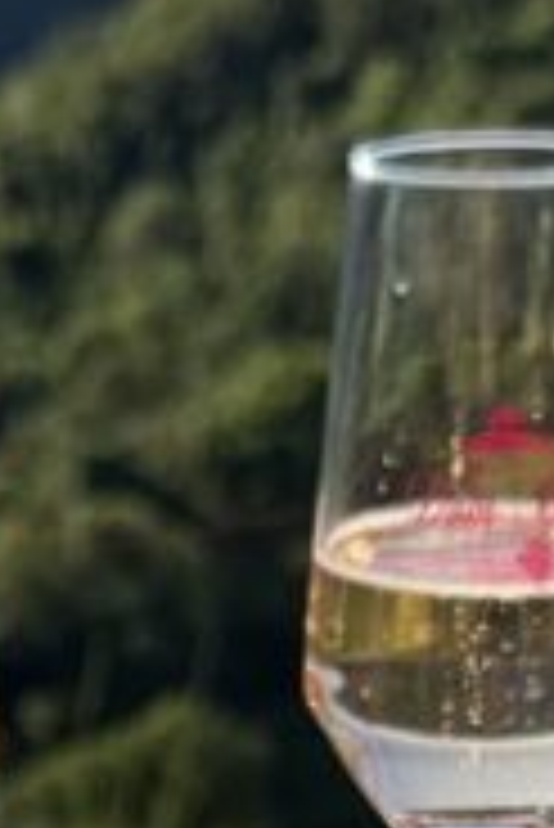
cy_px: 1462
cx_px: 142
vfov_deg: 10.5
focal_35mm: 185
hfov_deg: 7.4
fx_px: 4262
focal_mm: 6.76
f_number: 1.78
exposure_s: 1/3802
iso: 80
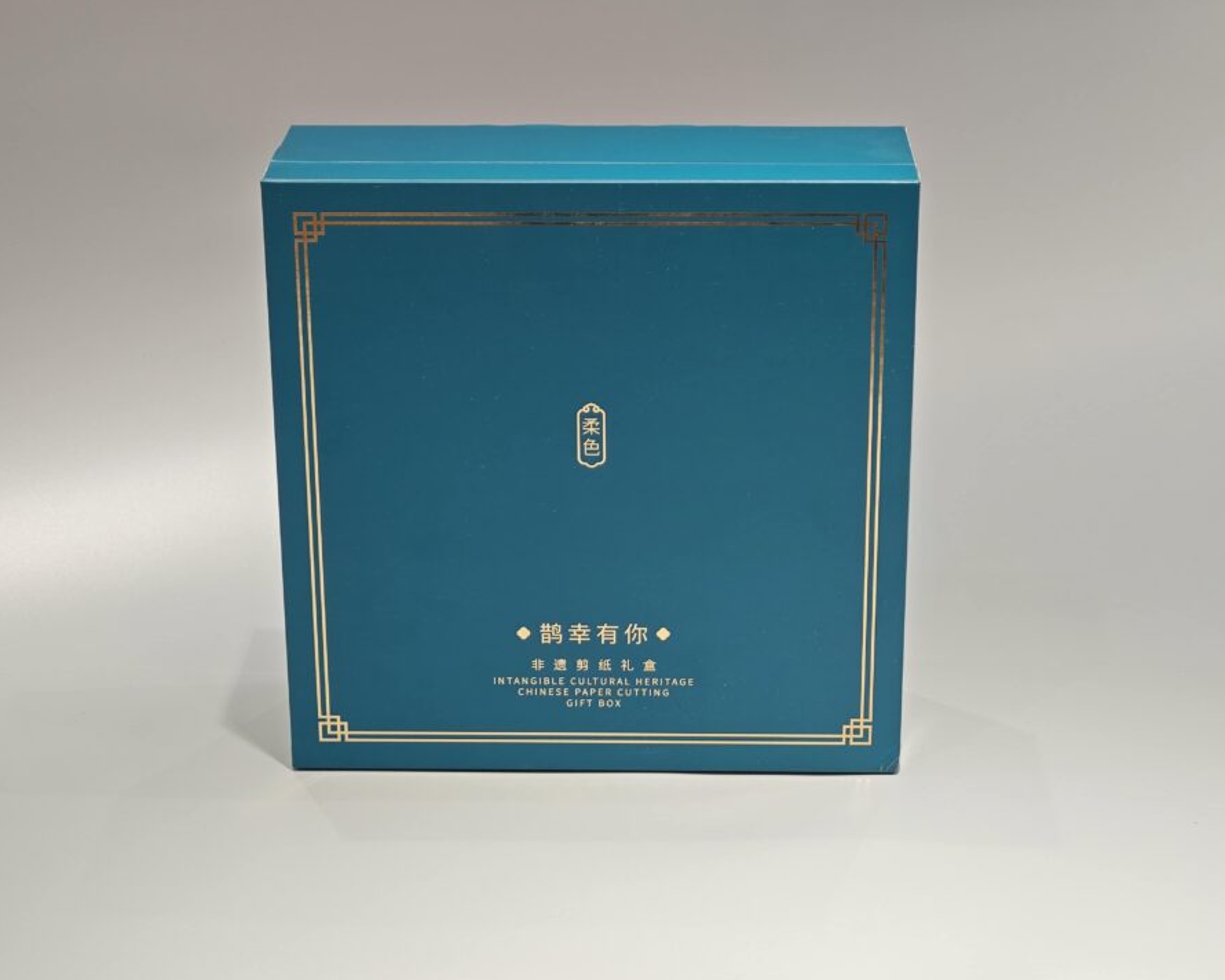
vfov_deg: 19.4
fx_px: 2864
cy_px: 490
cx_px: 614
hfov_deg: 24.1
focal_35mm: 79
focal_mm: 10.1
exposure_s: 1/100
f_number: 2
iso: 200
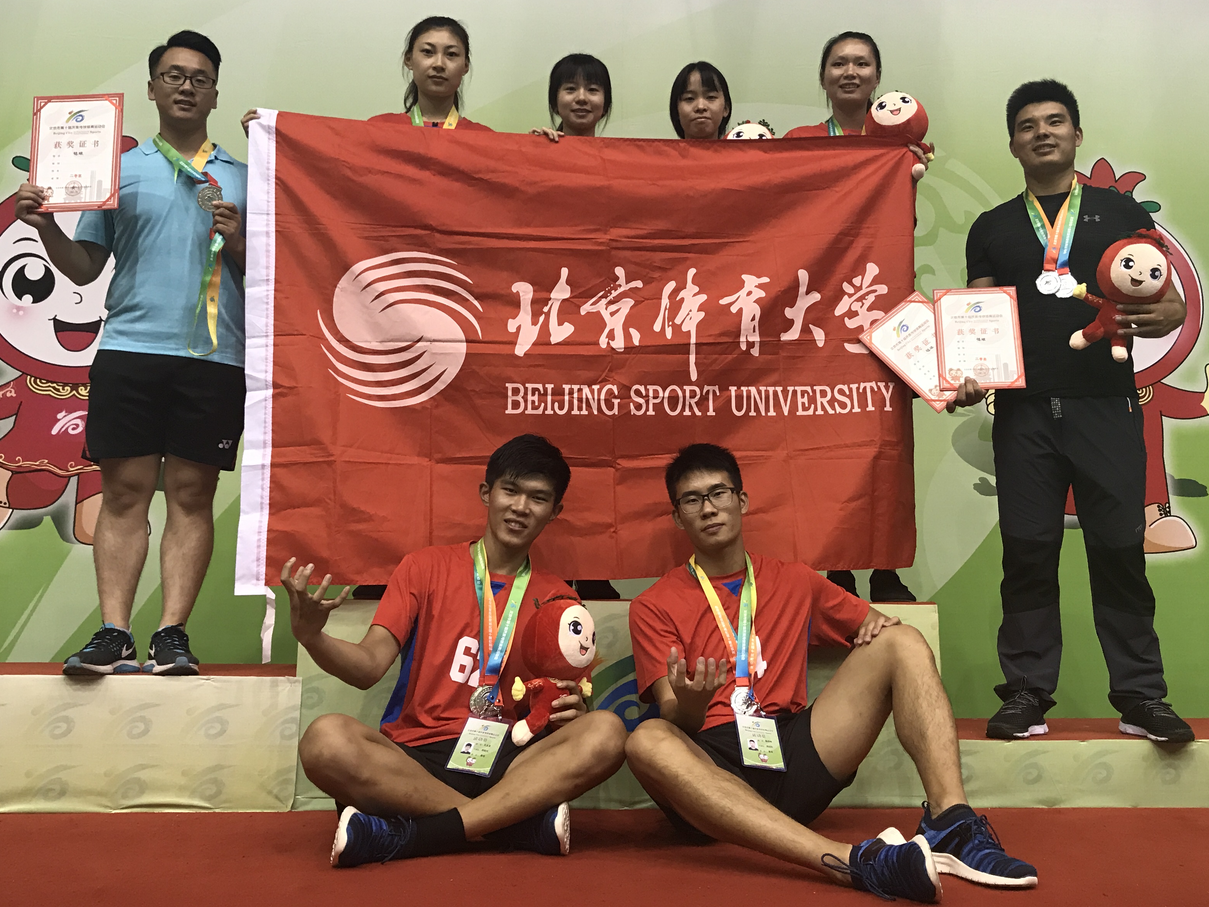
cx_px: 637
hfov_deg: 51.3
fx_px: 1257
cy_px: 356
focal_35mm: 36
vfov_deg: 39.5
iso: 40
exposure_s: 1/25
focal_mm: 3.99
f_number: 1.8
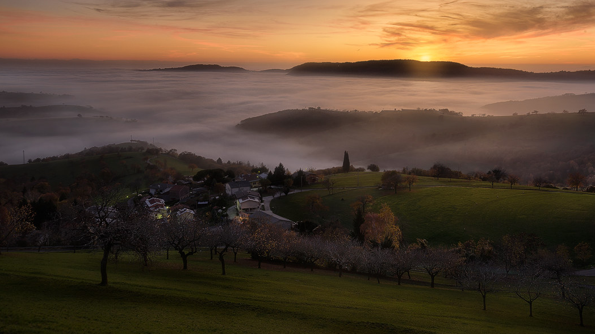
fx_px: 568
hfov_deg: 55.1
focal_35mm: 36
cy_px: 119
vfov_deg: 32.6
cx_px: 340
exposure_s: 1/2
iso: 160
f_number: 8
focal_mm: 30
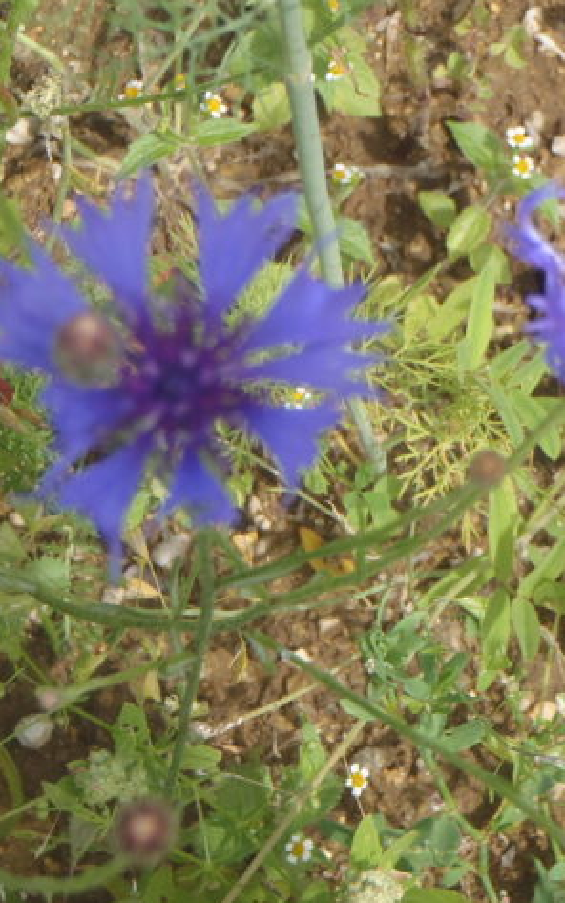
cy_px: 378
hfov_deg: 13.3
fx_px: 2412
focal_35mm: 98
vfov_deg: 21.2
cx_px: 412
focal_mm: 10.34
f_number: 4.5
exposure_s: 1/320
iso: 80
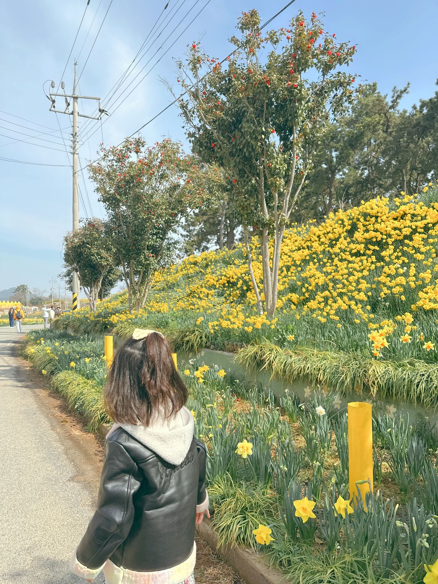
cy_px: 292
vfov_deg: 71.6
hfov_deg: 56.8
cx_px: 219
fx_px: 405
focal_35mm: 24
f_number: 1.78
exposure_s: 1/2967
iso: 80
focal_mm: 6.86
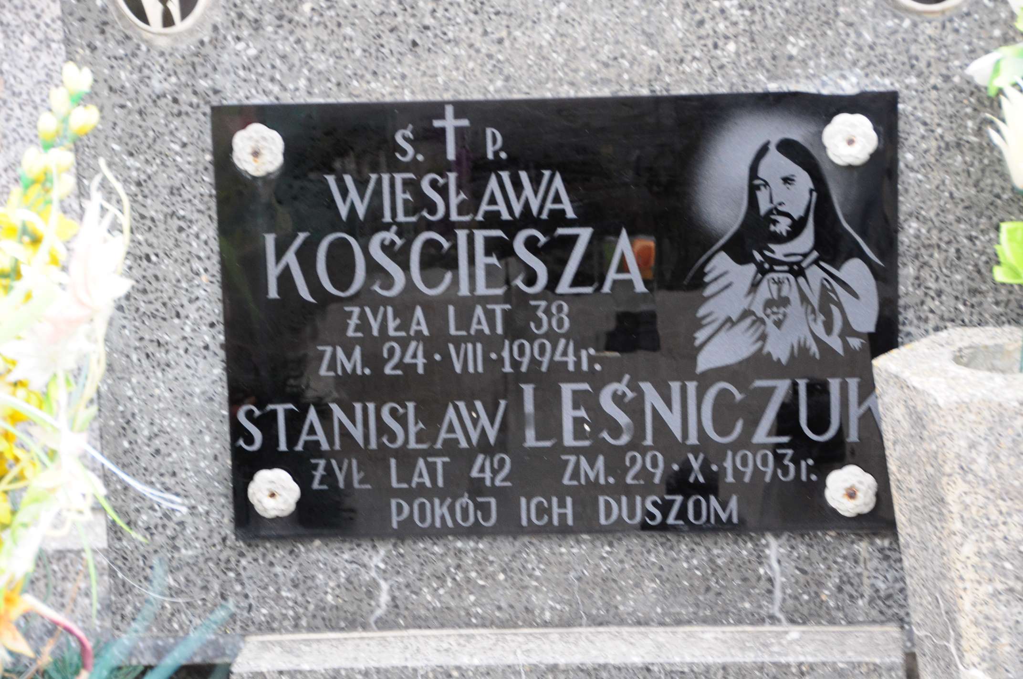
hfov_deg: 17.1
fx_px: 3406
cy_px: 340
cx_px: 512
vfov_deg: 11.4
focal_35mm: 120
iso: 640
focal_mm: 80
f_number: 7.1
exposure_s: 1/125
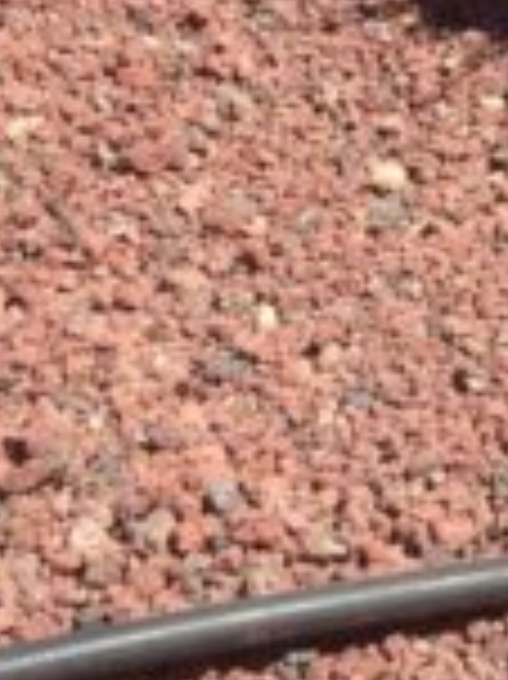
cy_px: -423
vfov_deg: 8.8
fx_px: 4291
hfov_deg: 6.3
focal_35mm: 219
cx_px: 1466
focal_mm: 4.12
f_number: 2.4
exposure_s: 1/861
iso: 50
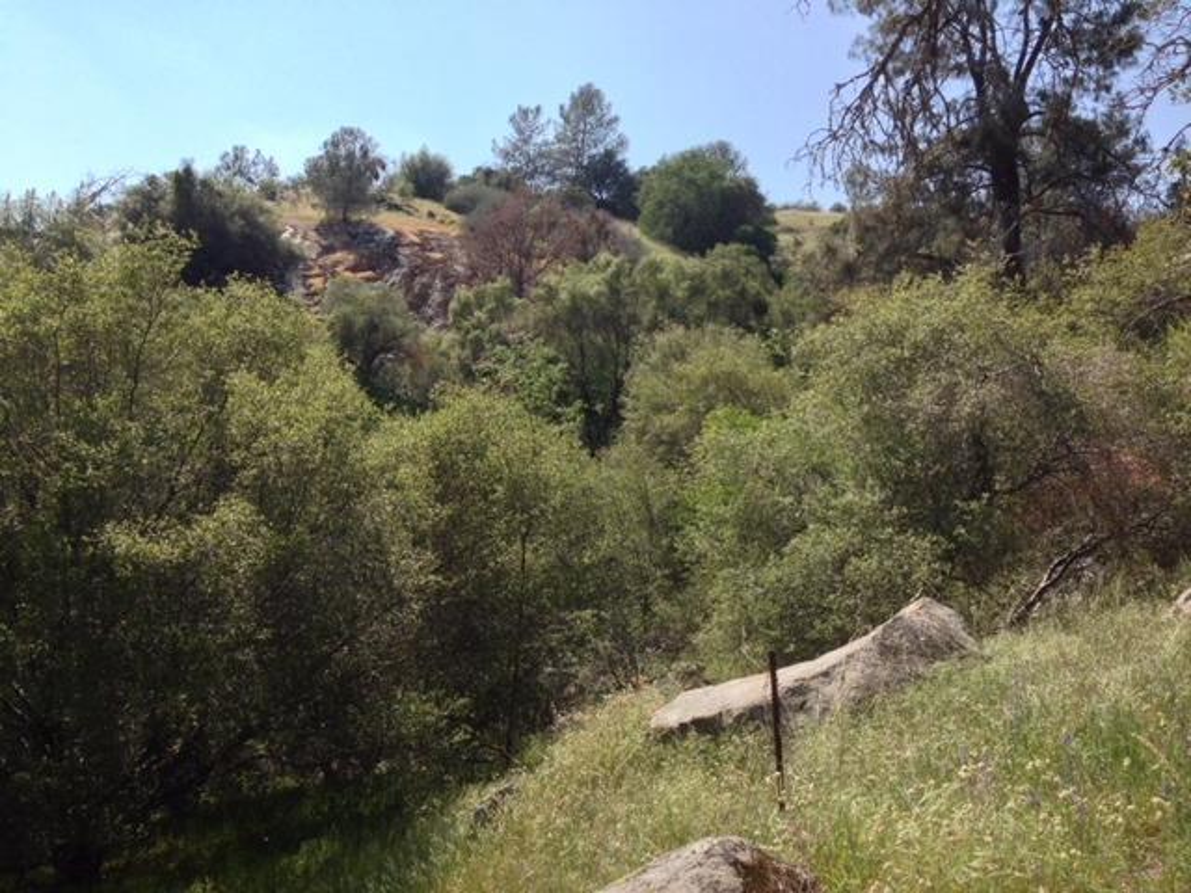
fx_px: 1135
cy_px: 446
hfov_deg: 55.4
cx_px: 596
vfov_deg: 42.9
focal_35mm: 33
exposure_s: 1/951
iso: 50
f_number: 2.4
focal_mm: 4.13
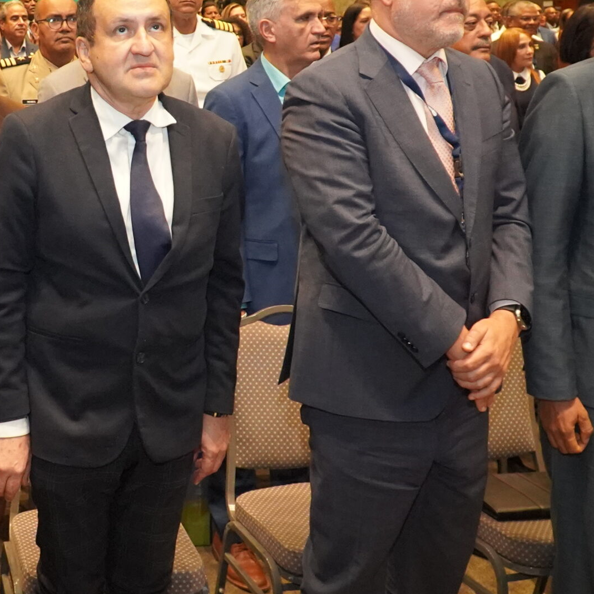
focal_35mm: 55
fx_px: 1068
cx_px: 74
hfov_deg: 29.9
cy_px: 132
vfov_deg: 30.4
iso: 6400
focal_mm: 18
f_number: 4
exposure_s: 1/160
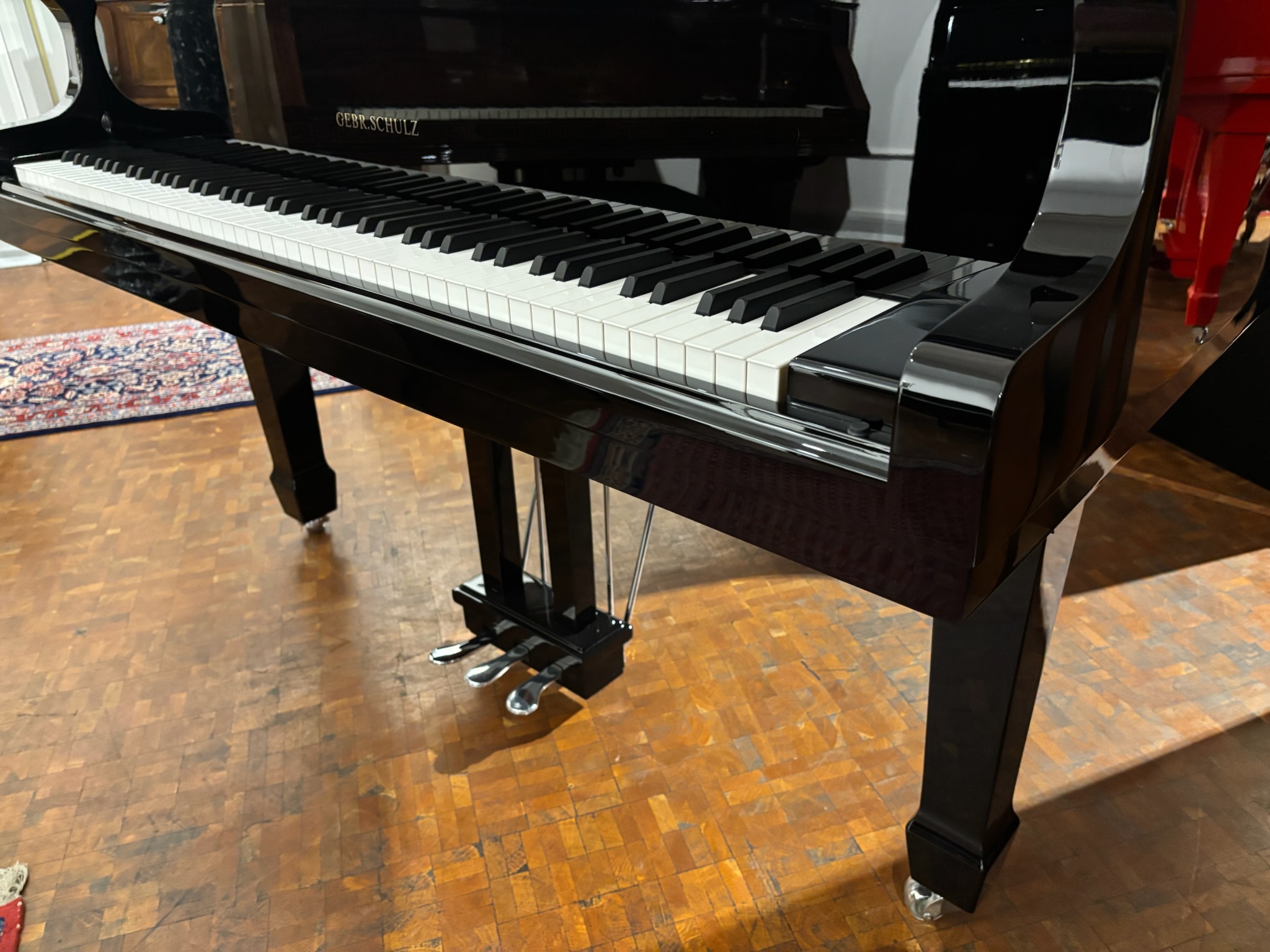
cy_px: 476
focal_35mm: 26
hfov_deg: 67.3
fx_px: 954
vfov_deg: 53.1
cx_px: 635
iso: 500
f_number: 1.6
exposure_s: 1/25
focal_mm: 5.96
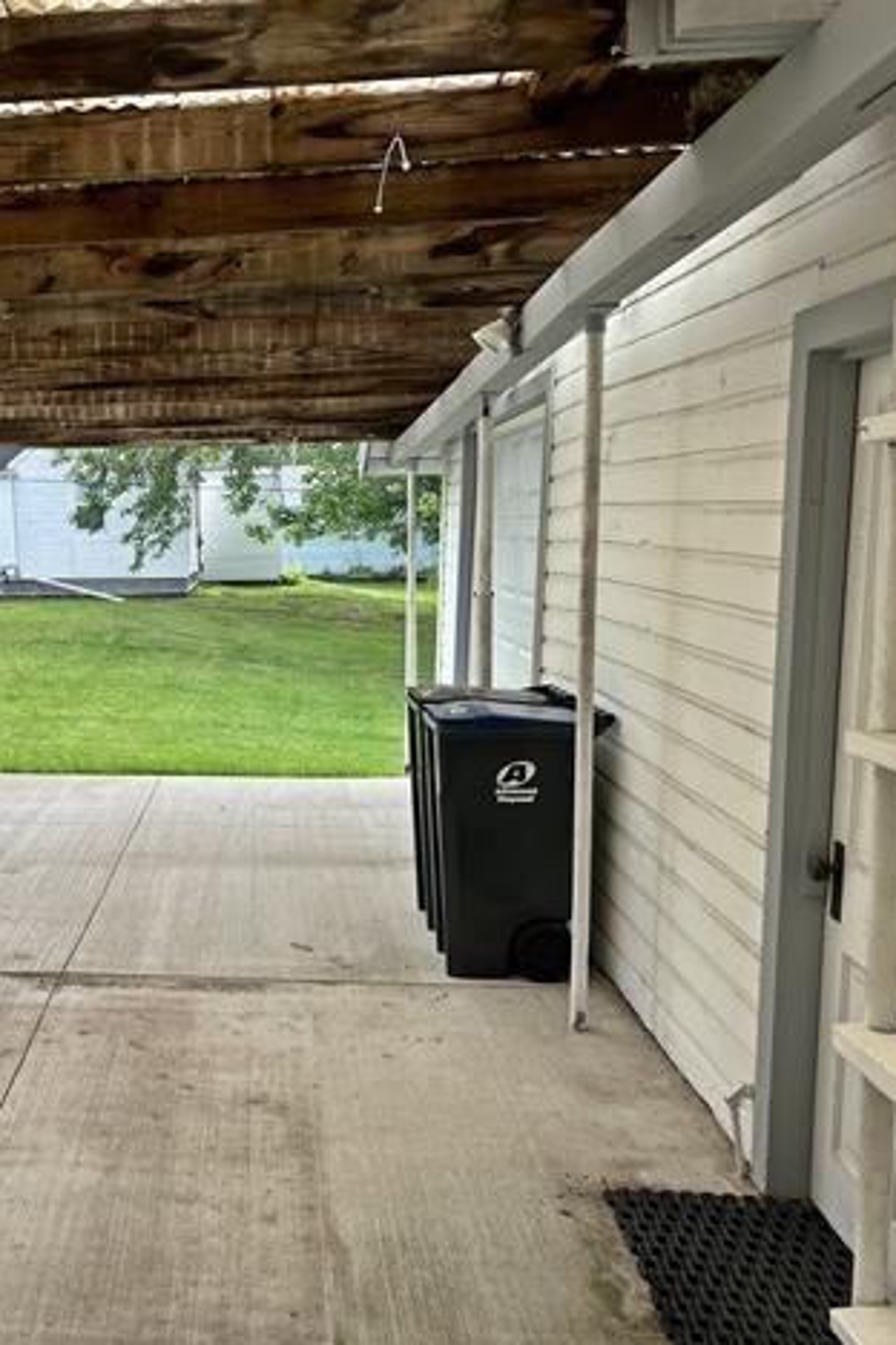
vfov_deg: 51.9
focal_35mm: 37
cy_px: 667
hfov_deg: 34.4
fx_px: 1381
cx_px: 129
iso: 50
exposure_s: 1/909
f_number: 1.5
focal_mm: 5.7
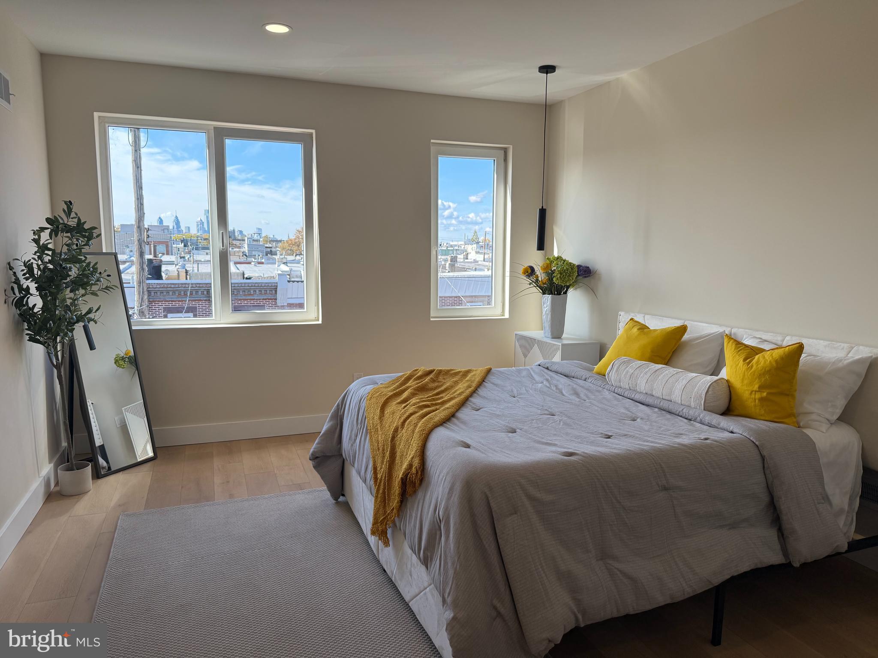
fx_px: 609
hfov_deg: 71.6
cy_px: 329
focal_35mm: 24
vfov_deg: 56.8
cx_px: 439
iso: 100
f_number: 1.78
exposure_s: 1/654
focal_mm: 6.76
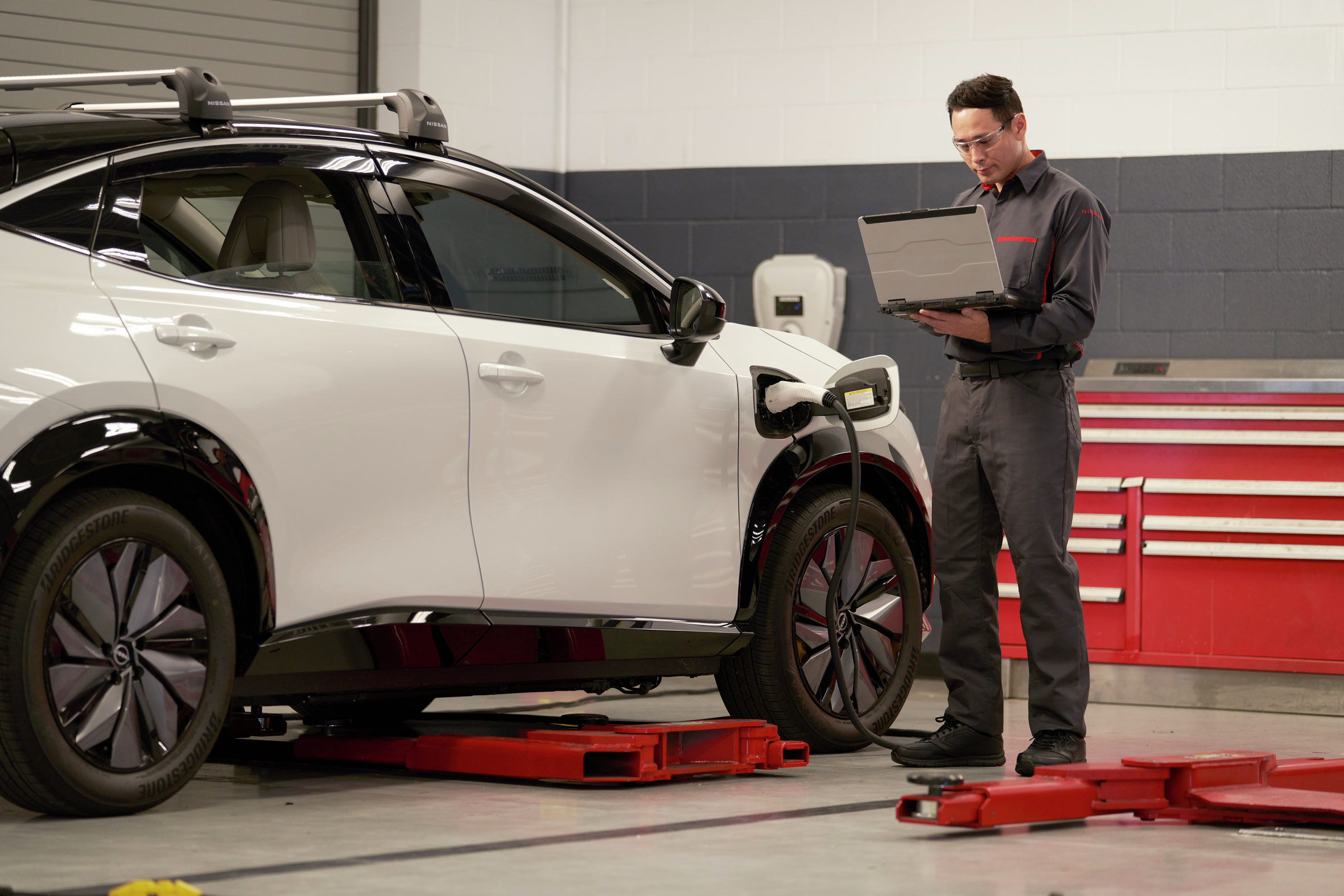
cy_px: 448
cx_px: 672
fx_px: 4704
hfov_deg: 16.3
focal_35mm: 126
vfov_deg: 10.9
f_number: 2.8
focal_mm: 126
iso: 640
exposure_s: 1/400
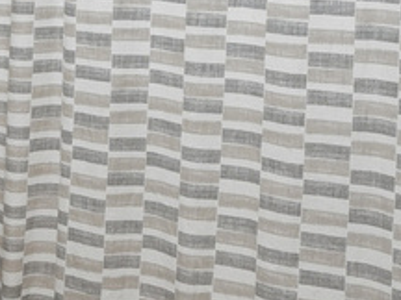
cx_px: -87
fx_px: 846
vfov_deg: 18.6
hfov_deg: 24.1
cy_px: -105
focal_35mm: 73
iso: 250
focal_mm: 16
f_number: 9
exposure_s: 1/400
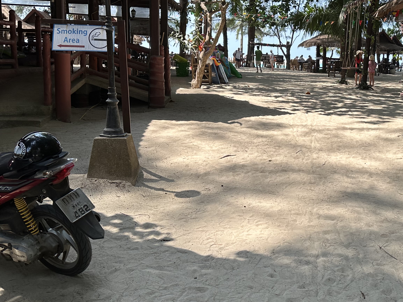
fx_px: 489
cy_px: 137
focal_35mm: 42
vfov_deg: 34.3
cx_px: 302
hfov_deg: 43.4
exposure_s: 1/1321
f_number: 1.78
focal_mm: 6.86
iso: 80
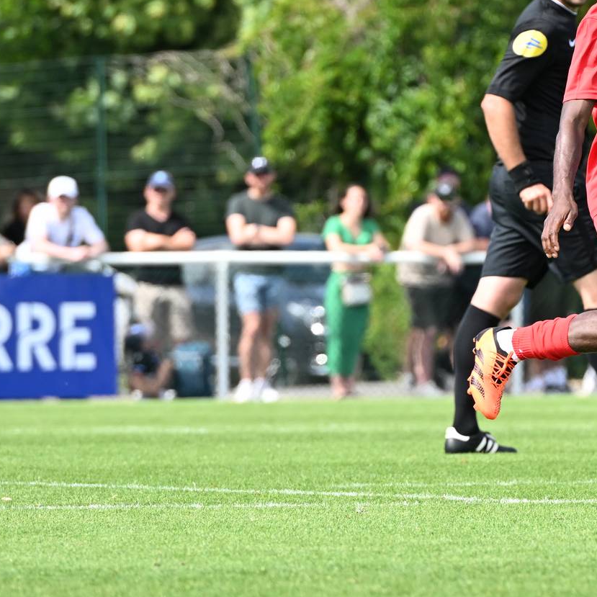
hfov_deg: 3.0
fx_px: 11512
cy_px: 177
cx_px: 669
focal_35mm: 590
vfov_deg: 3.0
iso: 400
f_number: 5
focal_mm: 200
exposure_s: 1/1250
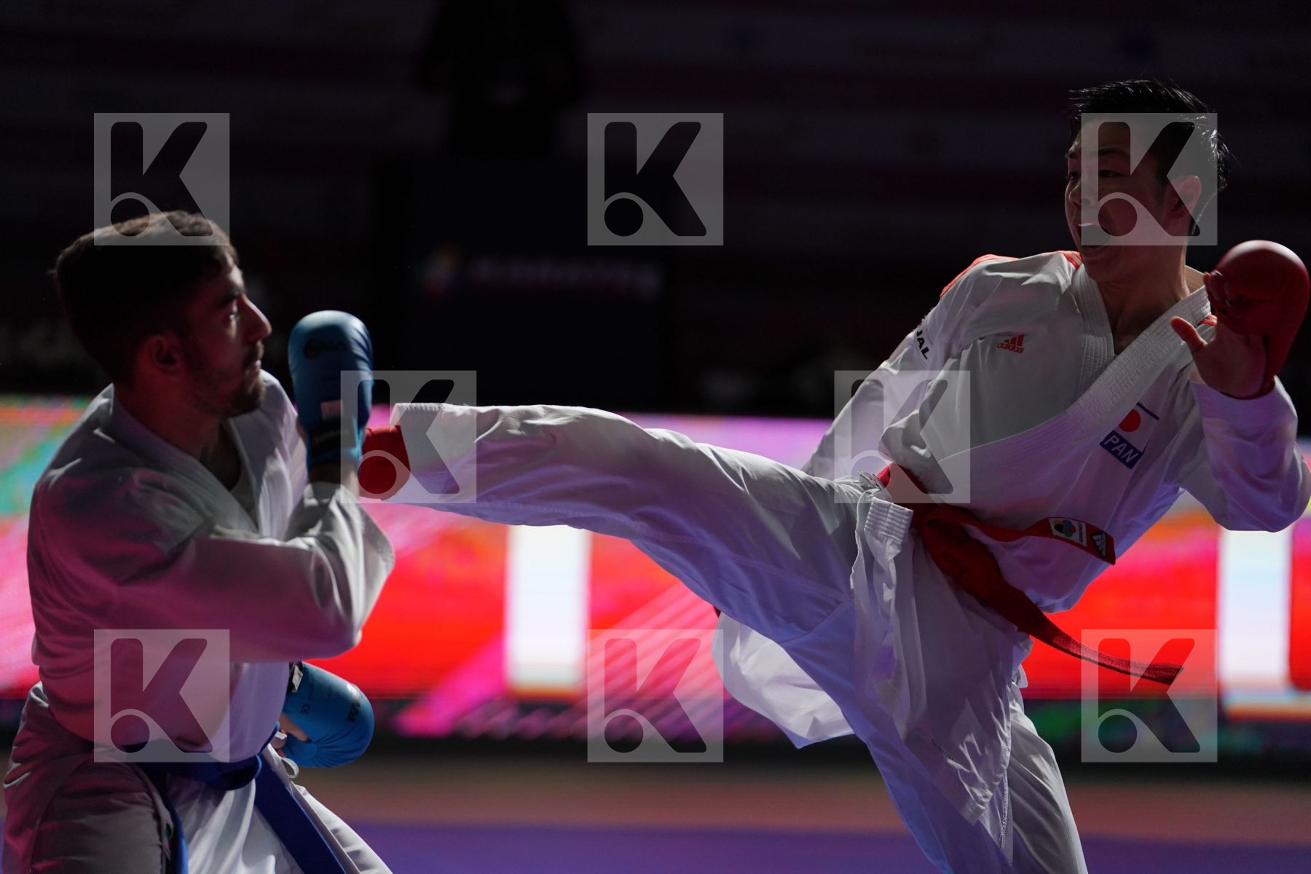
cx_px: 656
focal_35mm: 162
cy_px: 437
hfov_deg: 12.7
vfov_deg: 8.5
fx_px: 5899
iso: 2500
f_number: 2.8
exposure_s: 1/1000
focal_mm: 162
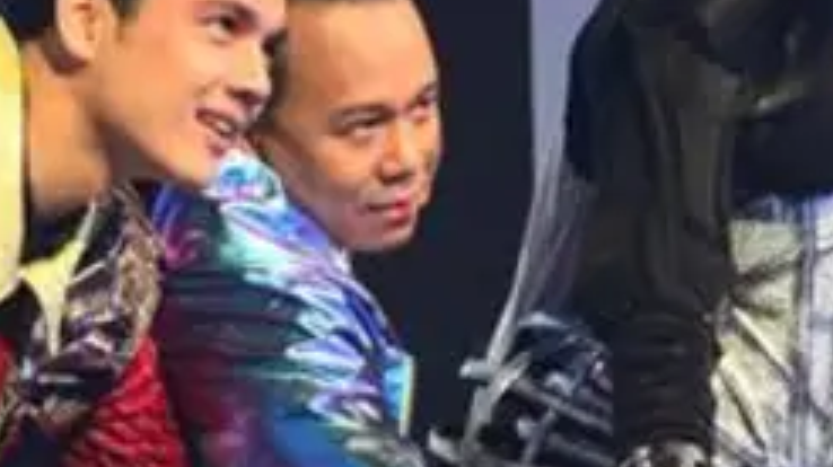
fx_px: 16445
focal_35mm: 745
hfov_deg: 2.9
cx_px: 430
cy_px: 345
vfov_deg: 1.6
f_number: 5.6
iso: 2000
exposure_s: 1/125
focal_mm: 150
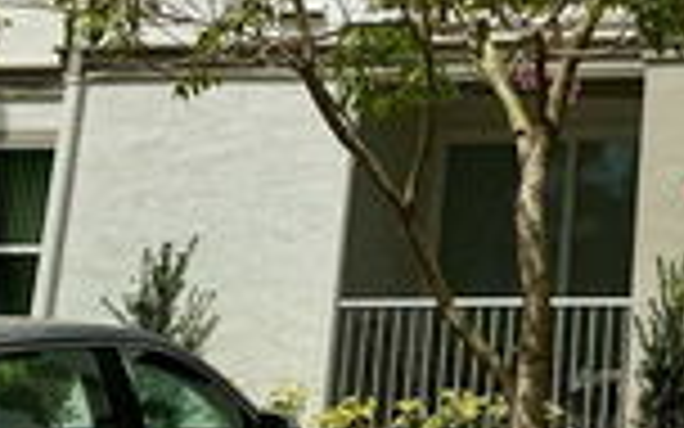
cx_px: 936
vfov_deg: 12.5
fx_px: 1790
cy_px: -340
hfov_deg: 19.6
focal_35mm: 96
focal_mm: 6.76
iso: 80
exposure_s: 1/7937
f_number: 1.78
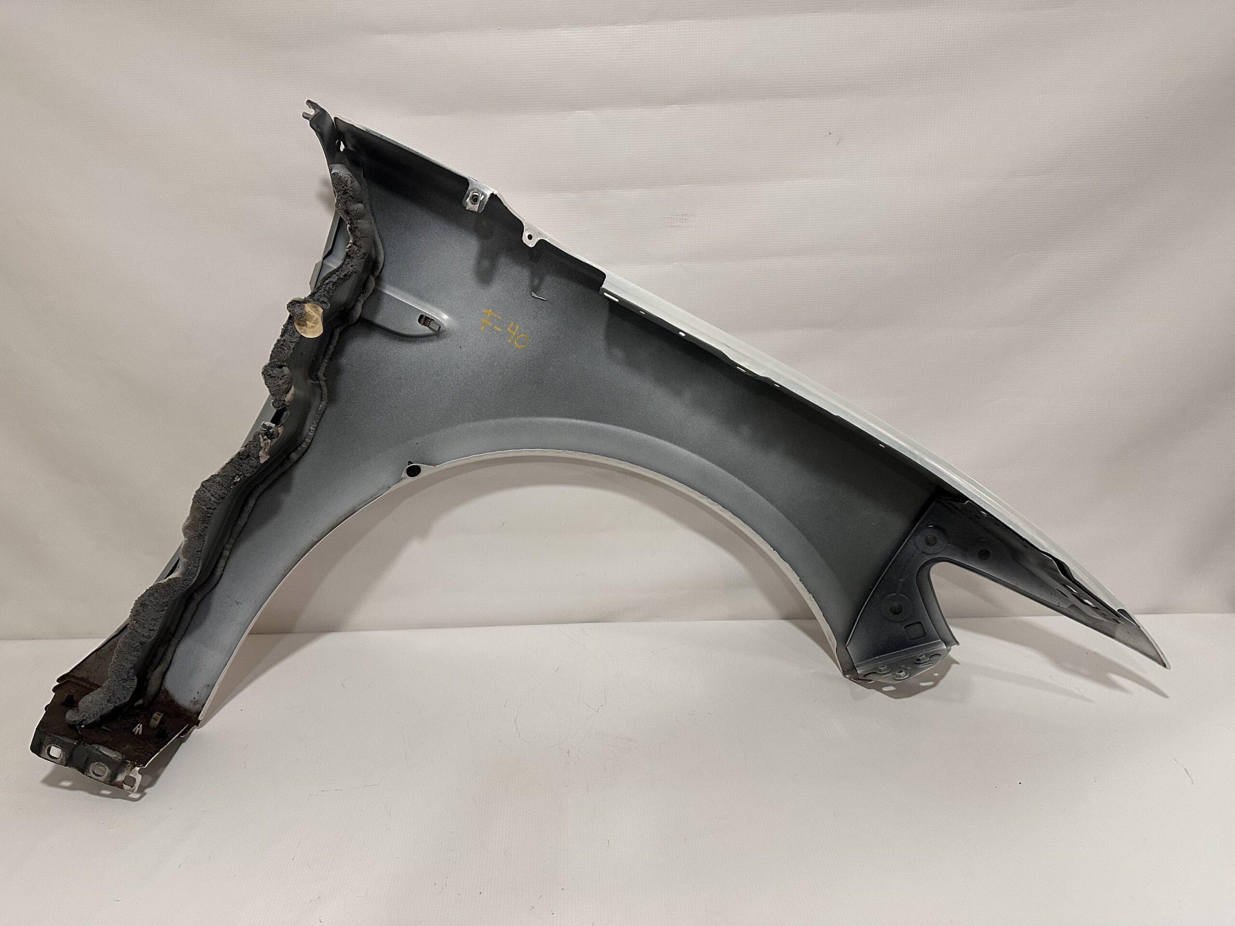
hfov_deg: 71.6
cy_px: 463
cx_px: 618
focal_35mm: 24
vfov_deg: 56.8
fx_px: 856
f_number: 1.78
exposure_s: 1/60
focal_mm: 6.86
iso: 250
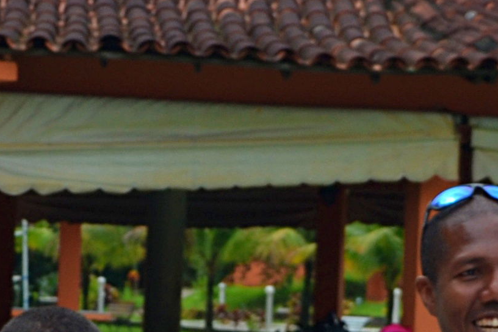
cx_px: 168
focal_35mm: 254
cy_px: 336
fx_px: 3513
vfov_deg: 5.4
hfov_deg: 8.1
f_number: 7.1
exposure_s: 1/200
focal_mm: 30
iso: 100
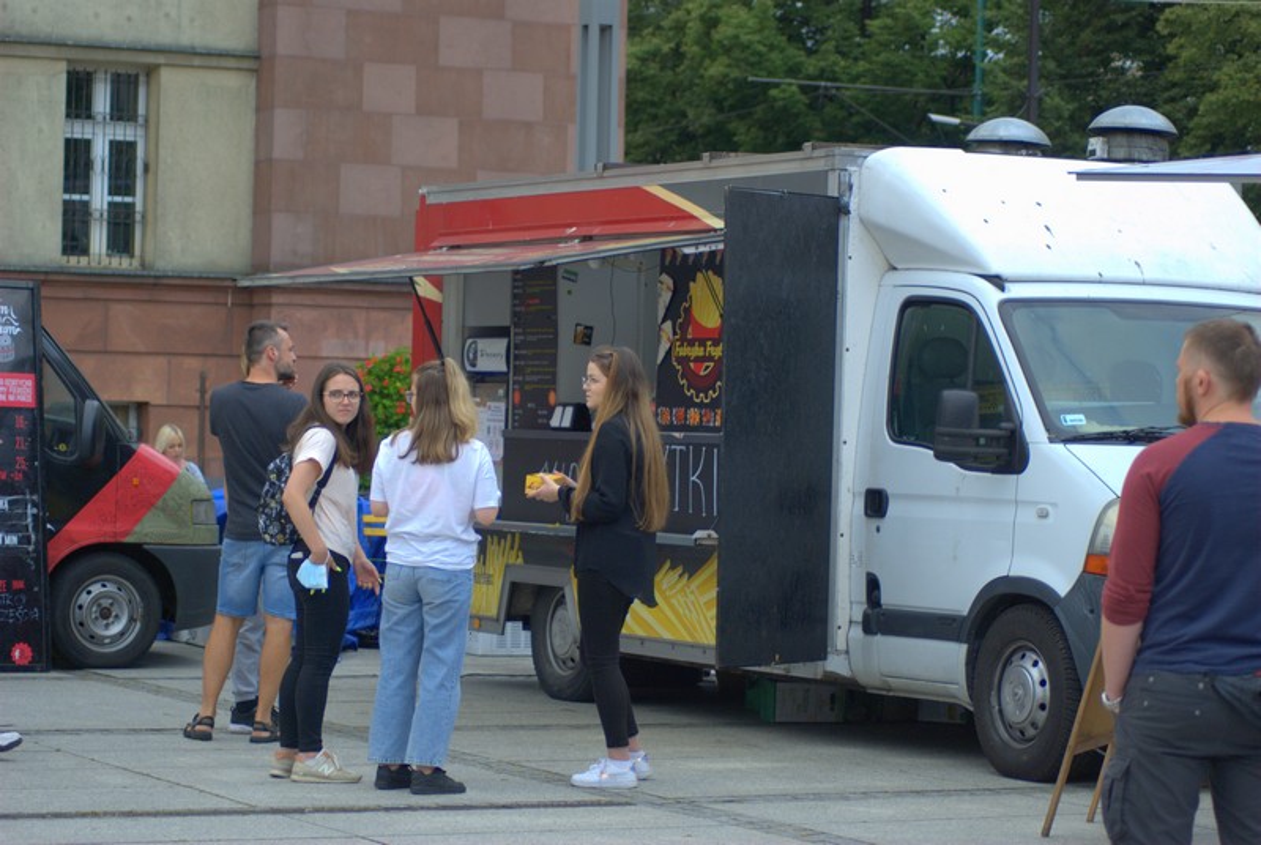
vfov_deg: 13.1
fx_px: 3683
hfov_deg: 19.4
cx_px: 630
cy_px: 422
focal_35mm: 105
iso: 320
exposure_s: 1/125
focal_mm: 70
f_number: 4
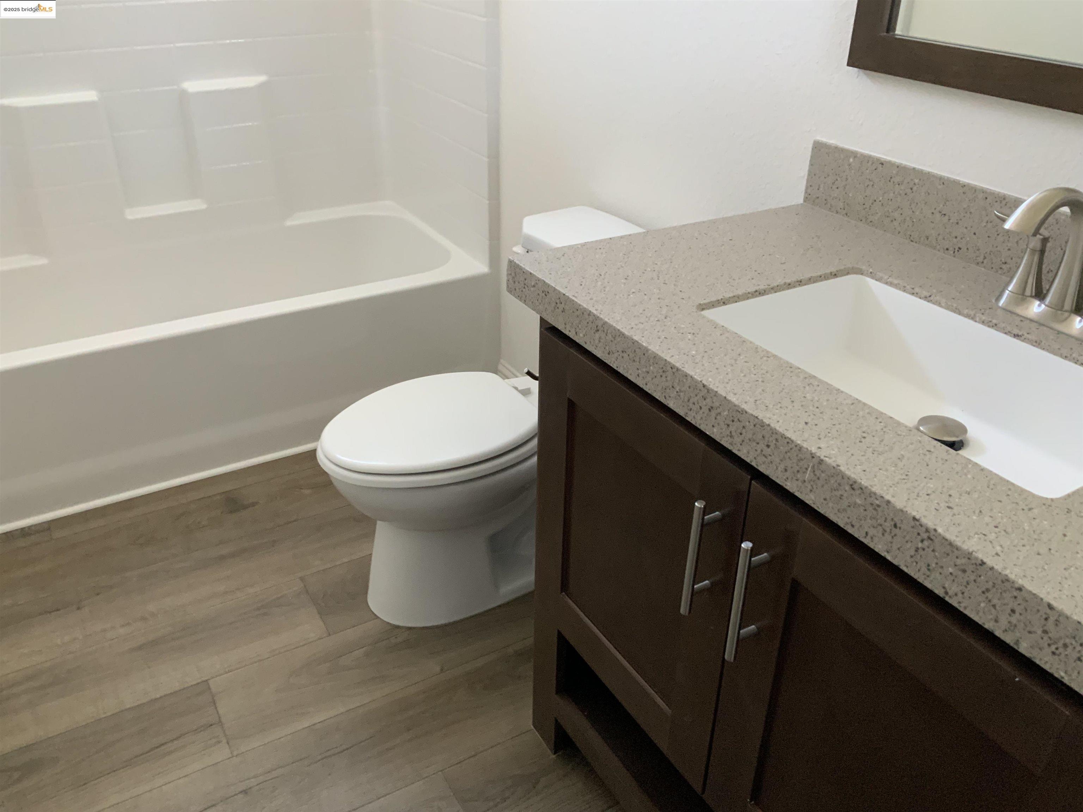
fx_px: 907
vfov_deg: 48.2
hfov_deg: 61.7
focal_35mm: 29
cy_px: 406
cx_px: 542
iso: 250
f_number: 1.8
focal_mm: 3
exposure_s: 1/60
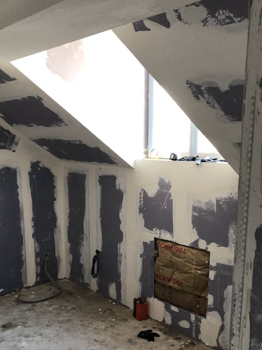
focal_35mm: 39
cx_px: 103
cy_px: 227
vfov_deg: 47.3
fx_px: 394
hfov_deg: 36.6
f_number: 1.8
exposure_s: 1/25
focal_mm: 3.99
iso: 40
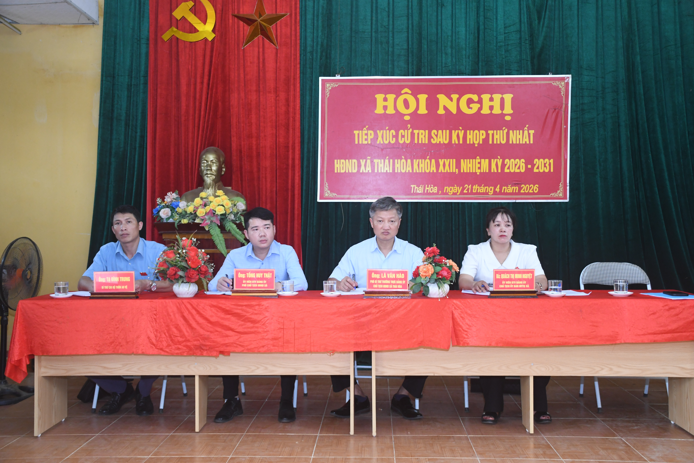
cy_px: 232
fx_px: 752
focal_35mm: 39
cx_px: 347
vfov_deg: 34.2
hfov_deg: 49.6
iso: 1600
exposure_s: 1/100
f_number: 3.8
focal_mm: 26
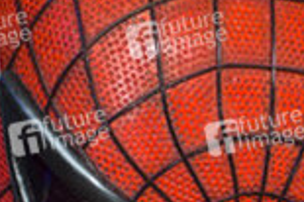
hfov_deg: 8.7
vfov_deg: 5.8
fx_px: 1965
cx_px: 398
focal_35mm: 233
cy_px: 280
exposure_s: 1/250
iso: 800
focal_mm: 80
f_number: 5
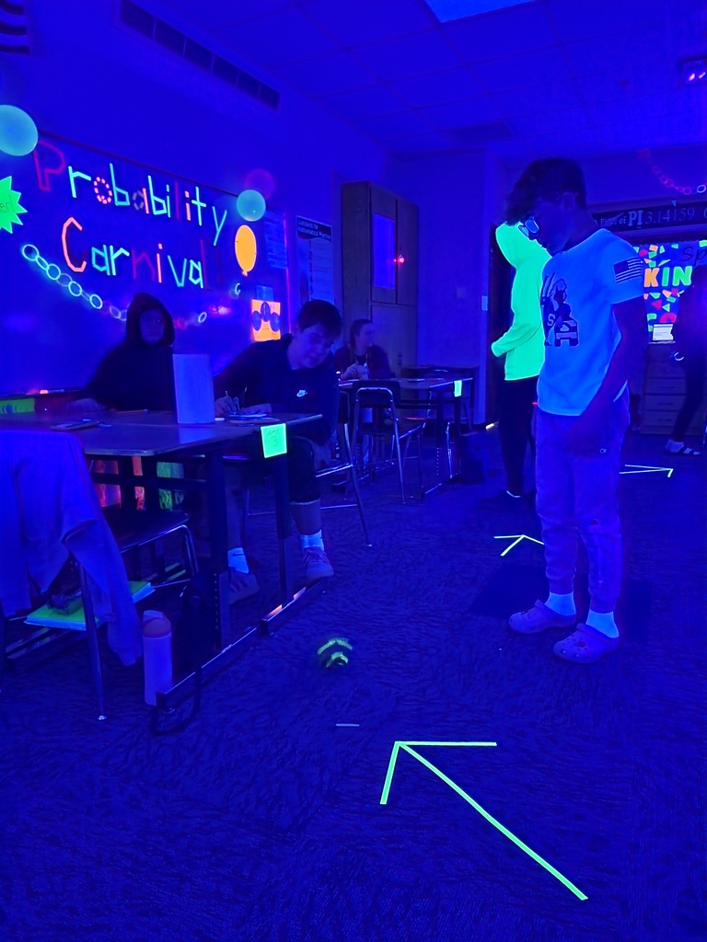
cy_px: 471
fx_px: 626
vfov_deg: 73.9
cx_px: 354
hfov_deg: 58.9
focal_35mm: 23
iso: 640
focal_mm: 6.4
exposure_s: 1/9.99
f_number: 1.8
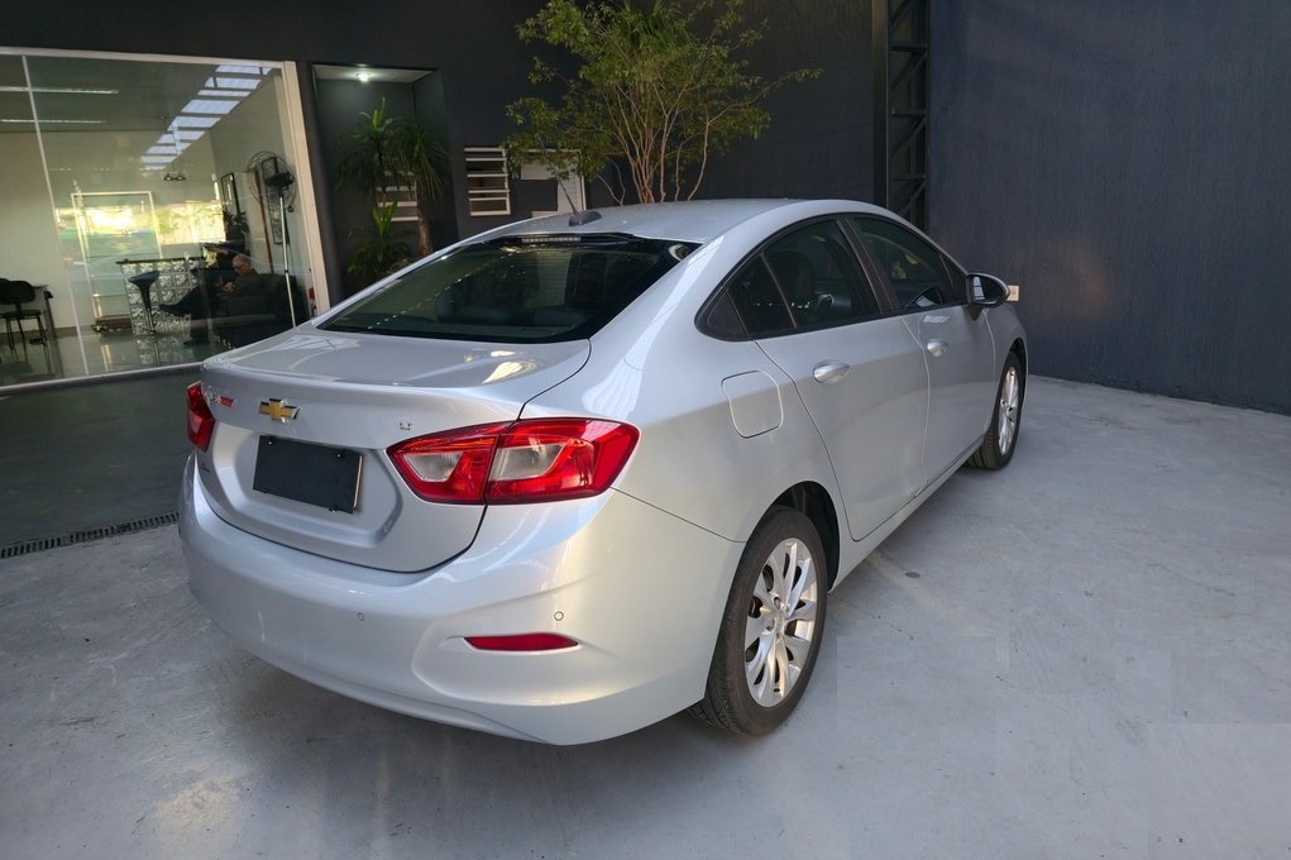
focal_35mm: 24
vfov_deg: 53.1
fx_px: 860
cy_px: 426
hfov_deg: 73.8
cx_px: 646
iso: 50
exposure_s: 1/60
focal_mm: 6.3
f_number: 1.7
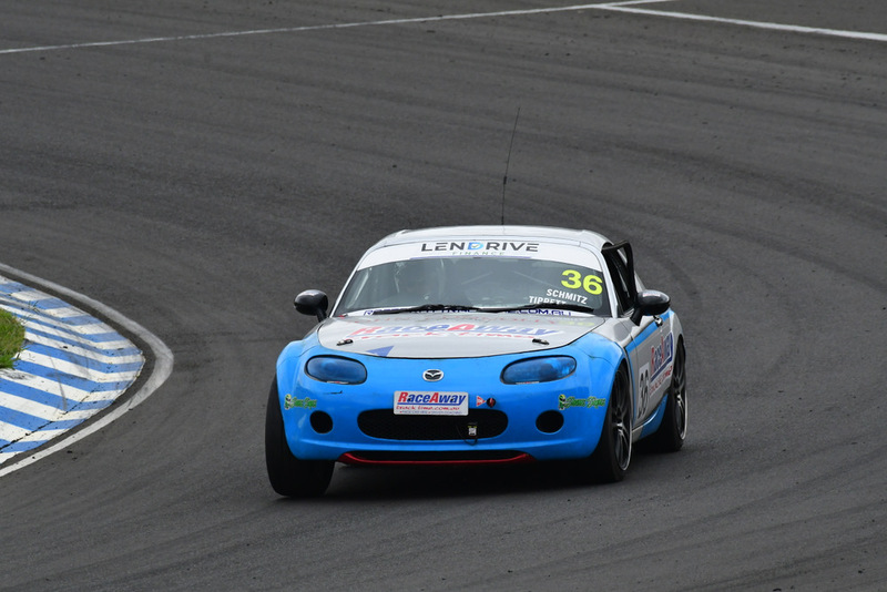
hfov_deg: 2.7
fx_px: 18485
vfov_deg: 1.8
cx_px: 444
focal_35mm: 750
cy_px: 296
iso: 800
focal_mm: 500
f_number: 11
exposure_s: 1/640
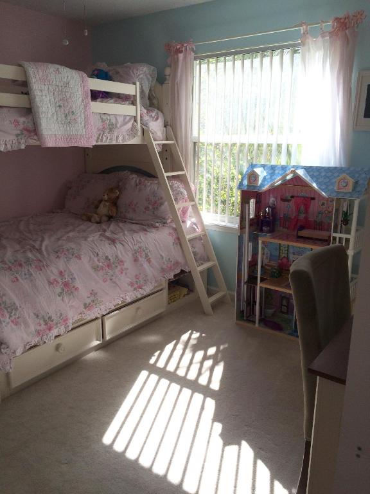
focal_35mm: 29
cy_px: 247
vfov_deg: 61.7
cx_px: 185
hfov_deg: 48.2
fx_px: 413
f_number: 2.2
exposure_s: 1/513
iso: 32
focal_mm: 4.15
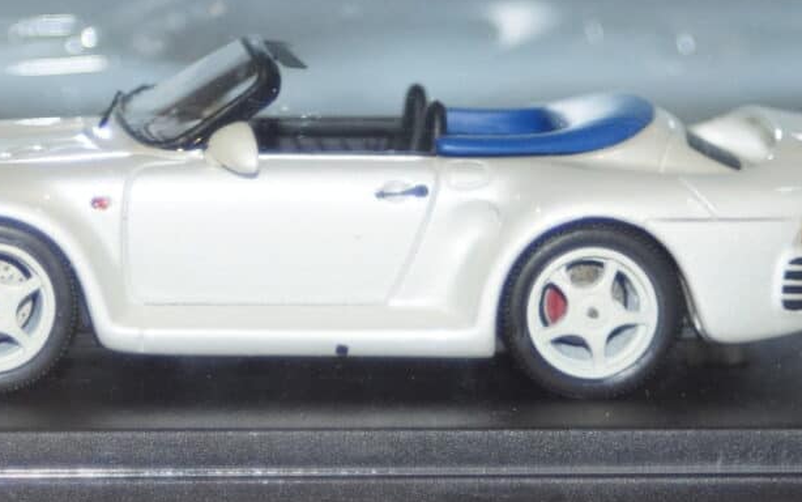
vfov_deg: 4.8
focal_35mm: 272
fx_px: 5946
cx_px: 315
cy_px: 378
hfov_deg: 7.7
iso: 800
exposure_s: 1/60
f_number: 5.6
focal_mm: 80
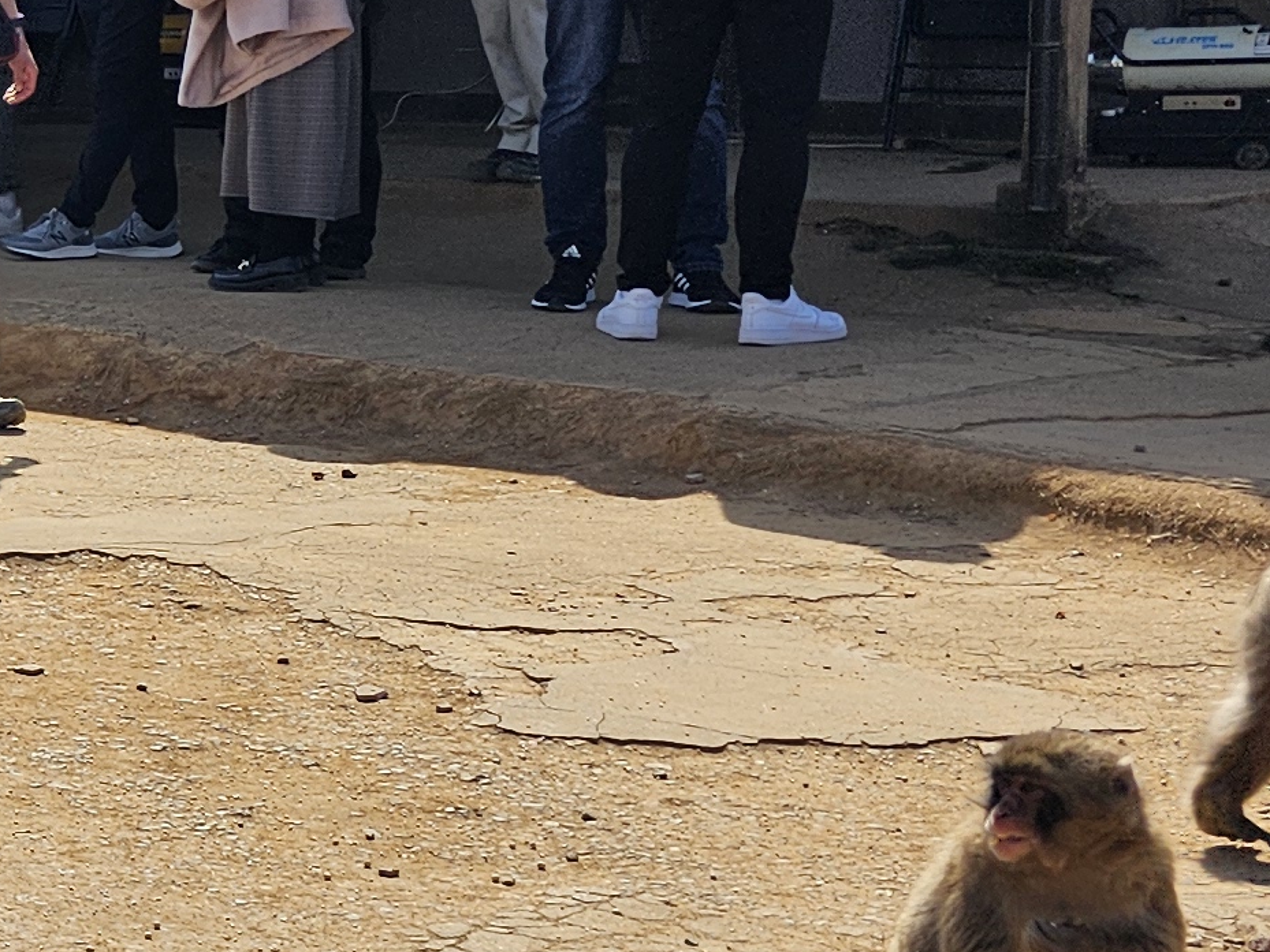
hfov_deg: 15.4
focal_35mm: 99
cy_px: 347
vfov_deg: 14.9
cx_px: -1363
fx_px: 3633
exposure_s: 1/818
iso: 10
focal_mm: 6.3
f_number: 1.7
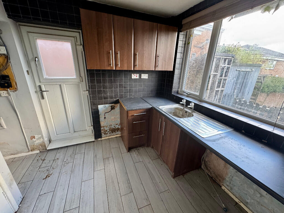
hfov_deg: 102.1
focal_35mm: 14
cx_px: 142
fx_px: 115
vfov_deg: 85.7
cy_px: 106
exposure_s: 1/60
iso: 320
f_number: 2.2
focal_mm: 2.22
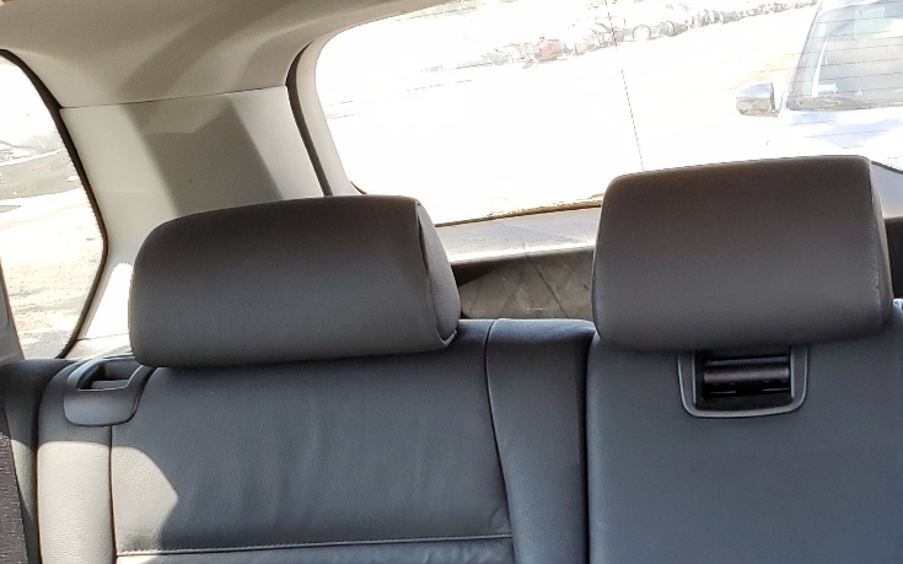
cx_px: 699
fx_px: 1476
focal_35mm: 60
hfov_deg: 33.2
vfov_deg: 20.8
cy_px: 593
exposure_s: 1/120
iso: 57
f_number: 1.5
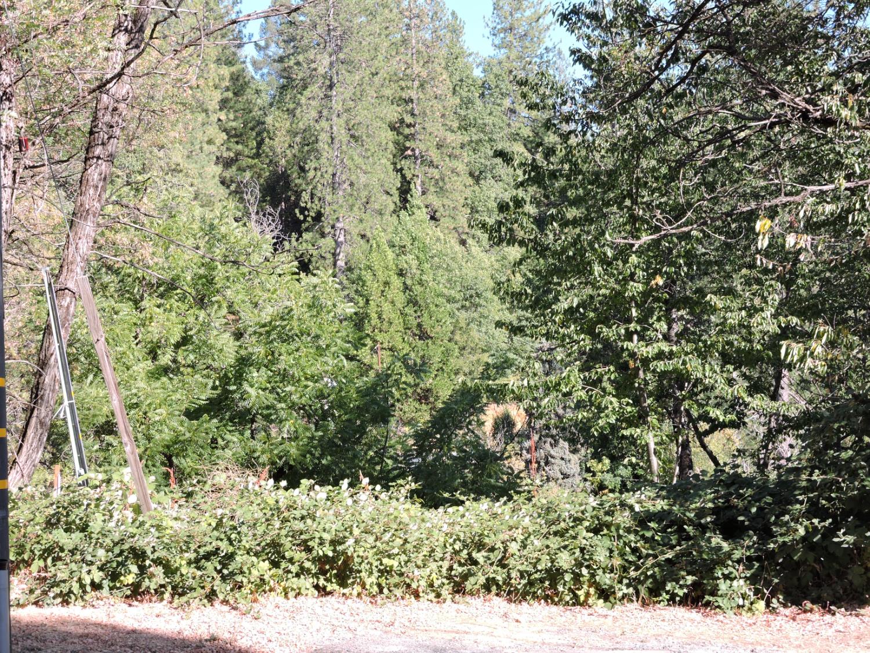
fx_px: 1508
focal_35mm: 60
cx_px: 435
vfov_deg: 24.4
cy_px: 326
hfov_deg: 32.2
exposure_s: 1/160
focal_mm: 10.7
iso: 100
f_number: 4.2
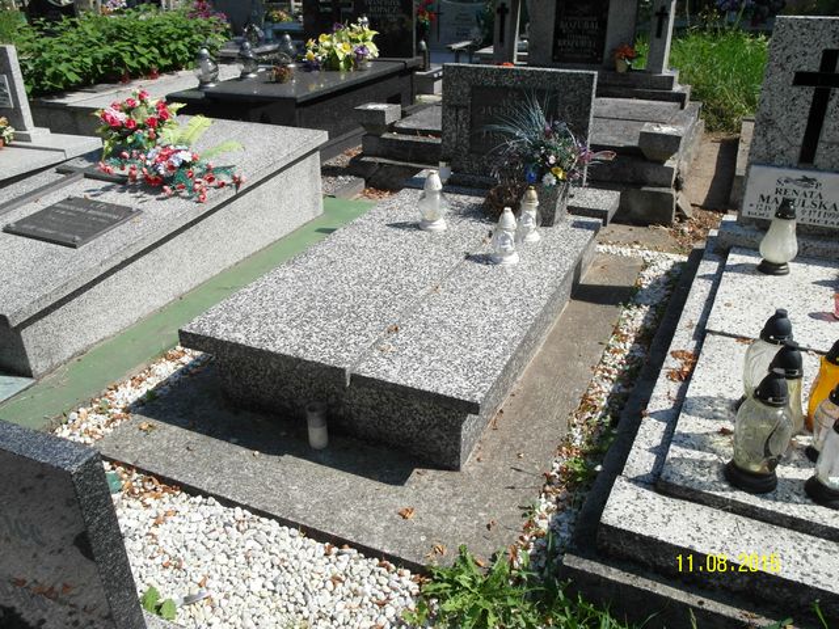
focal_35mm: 30
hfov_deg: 60.0
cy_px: 314
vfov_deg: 46.8
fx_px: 727
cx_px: 420
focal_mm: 6.5
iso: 80
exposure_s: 1/500
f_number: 4.6
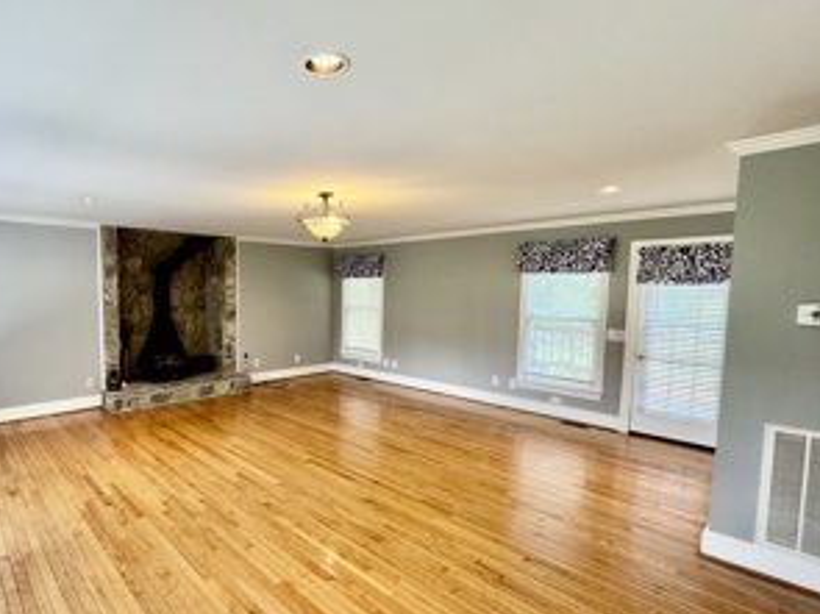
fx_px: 450
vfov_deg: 68.6
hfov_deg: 82.4
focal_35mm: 19
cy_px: 325
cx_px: 289
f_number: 2.2
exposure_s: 1/120
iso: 250
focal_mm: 2.22
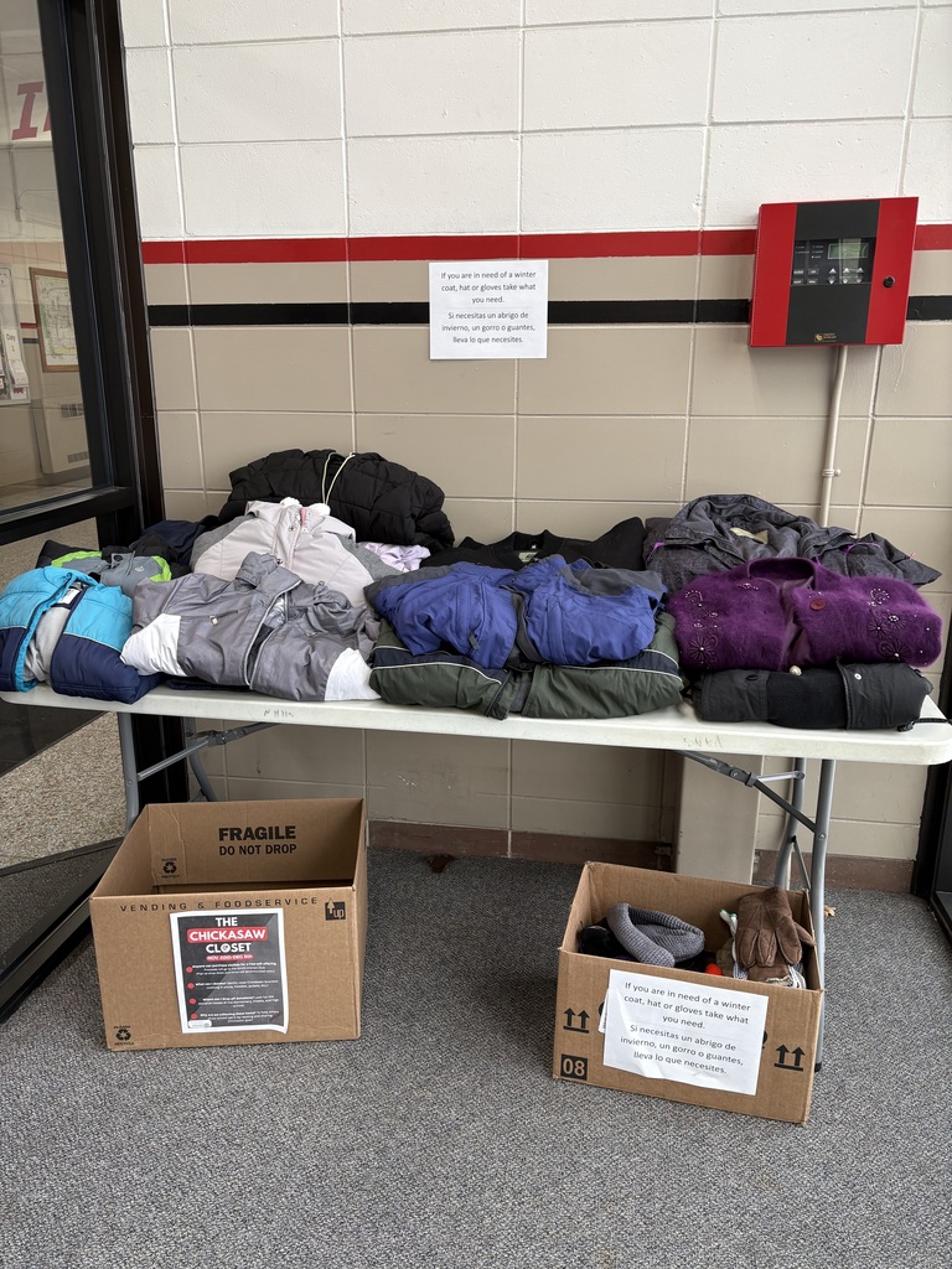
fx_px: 953
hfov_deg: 53.1
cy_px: 634
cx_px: 476
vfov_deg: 67.3
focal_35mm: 26
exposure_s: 1/60
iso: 64
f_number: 1.6
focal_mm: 5.96
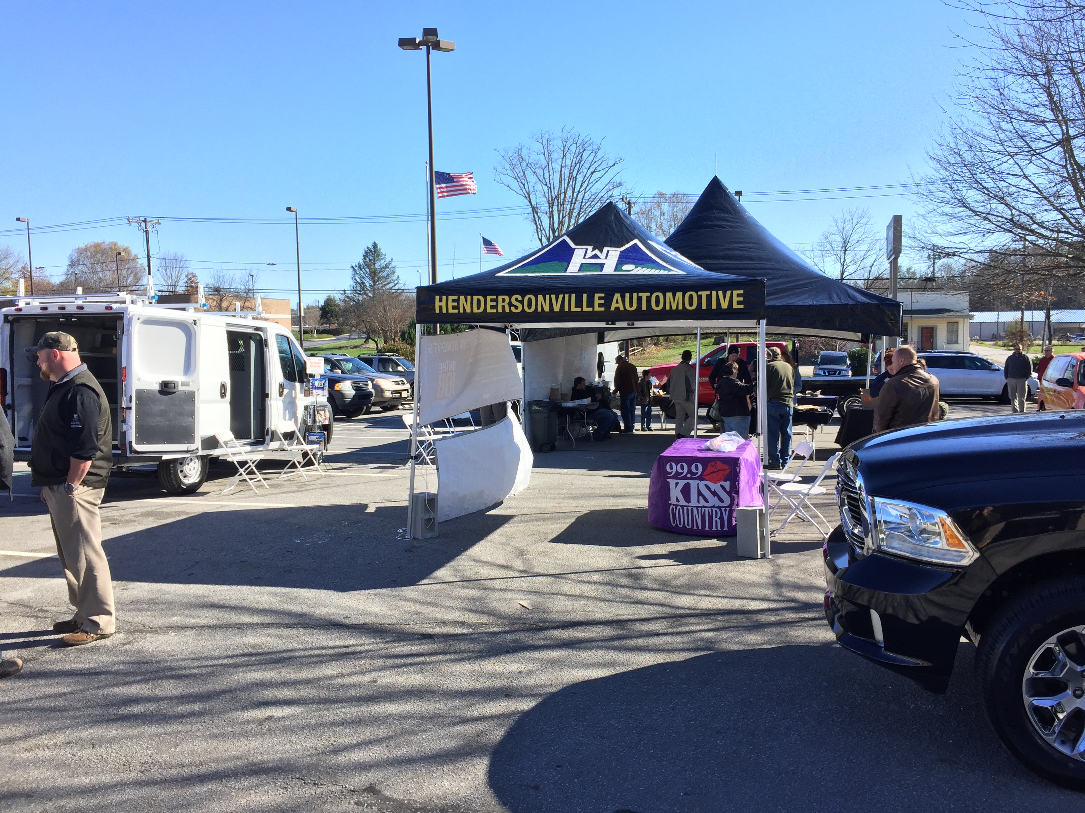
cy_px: 406
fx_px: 909
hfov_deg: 61.7
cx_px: 542
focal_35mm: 29
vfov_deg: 48.2
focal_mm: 4.15
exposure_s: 1/920
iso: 32
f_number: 2.2
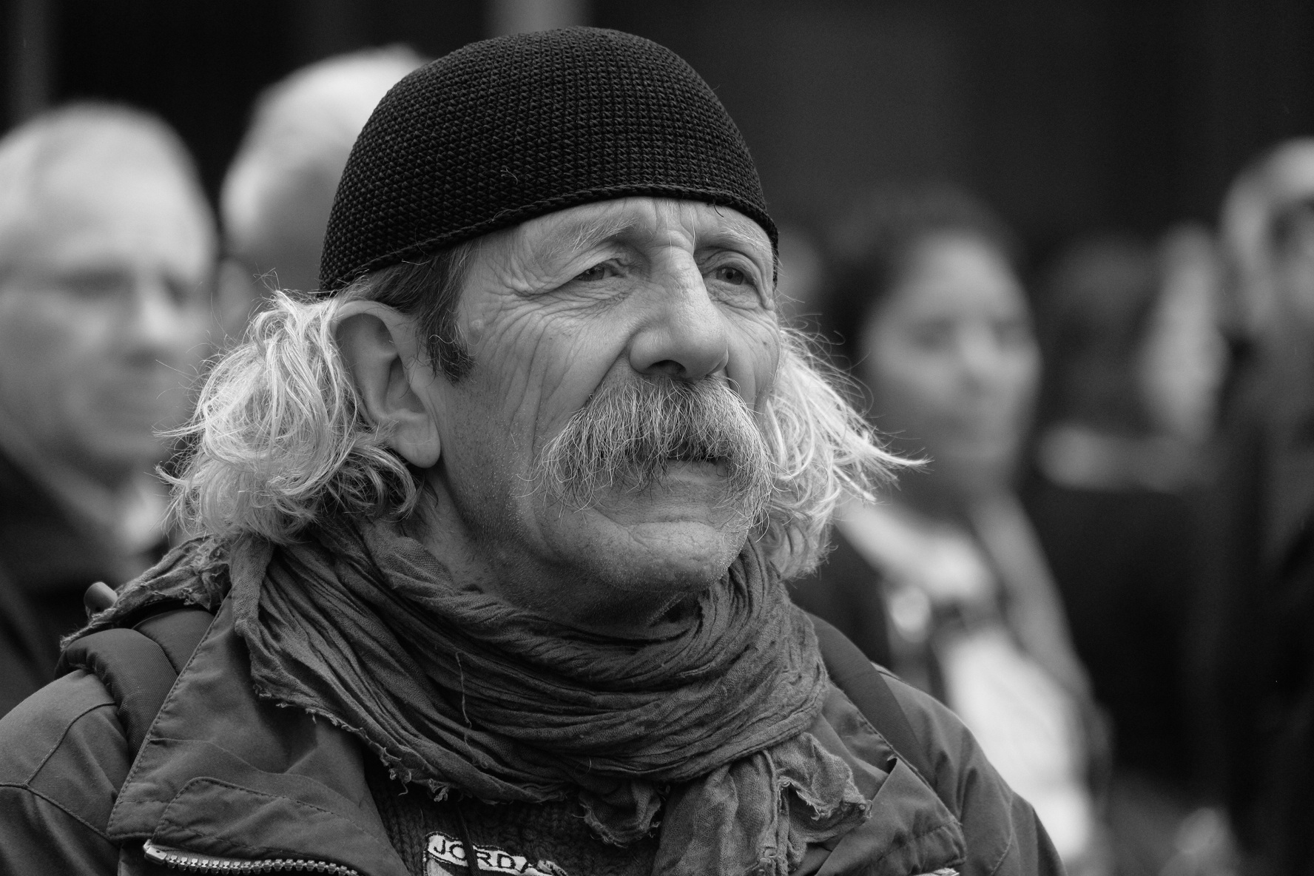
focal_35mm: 345
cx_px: 657
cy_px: 438
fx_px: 12592
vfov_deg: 4.0
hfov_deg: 6.0
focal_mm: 230
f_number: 6.7
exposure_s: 1/640
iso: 800
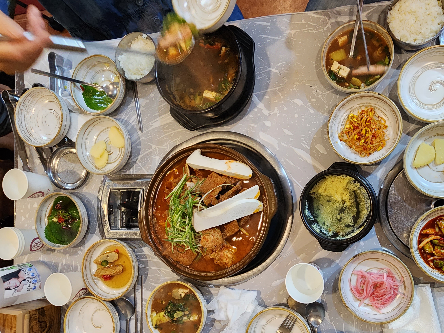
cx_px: 297
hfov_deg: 79.0
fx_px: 257
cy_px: 213
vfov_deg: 64.8
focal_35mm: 20
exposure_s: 1/30
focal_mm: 2.2
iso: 400
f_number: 2.2
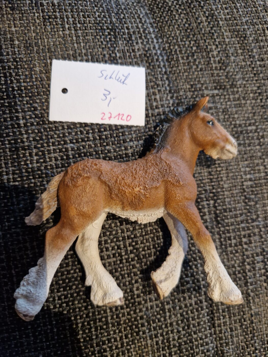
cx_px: 134
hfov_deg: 58.9
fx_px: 237
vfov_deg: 73.9
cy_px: 178
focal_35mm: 23
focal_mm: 5.4
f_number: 1.8
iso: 100
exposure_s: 1/100
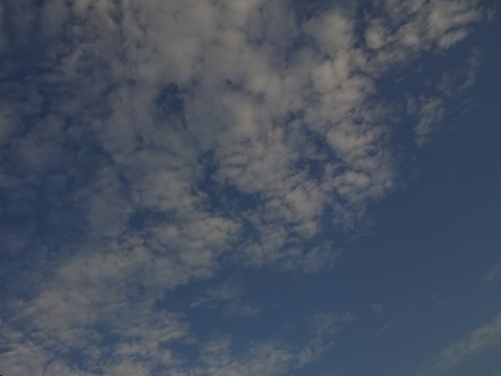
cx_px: 250
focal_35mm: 24
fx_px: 347
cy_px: 188
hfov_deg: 71.6
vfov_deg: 56.8
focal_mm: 4.1
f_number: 3.5
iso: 80
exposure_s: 1/1000
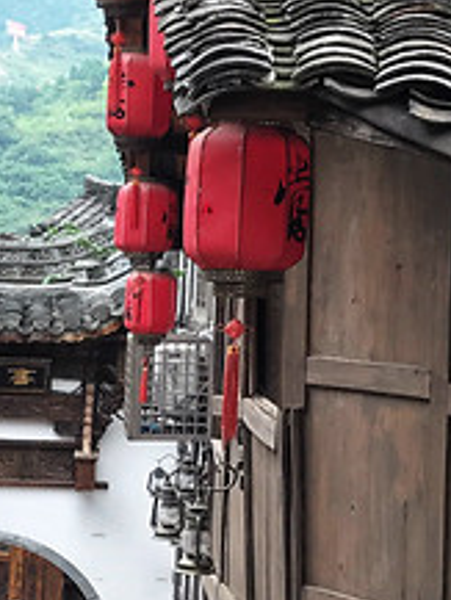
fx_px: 1909
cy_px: 767
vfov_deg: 16.9
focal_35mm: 110
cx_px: 102
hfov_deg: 13.4
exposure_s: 1/119
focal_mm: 3.99
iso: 20
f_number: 1.8
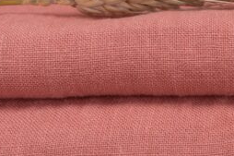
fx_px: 805
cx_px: 216
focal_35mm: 124
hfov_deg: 16.3
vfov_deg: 11.0
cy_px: 105
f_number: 11
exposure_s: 1/125
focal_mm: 42
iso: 100
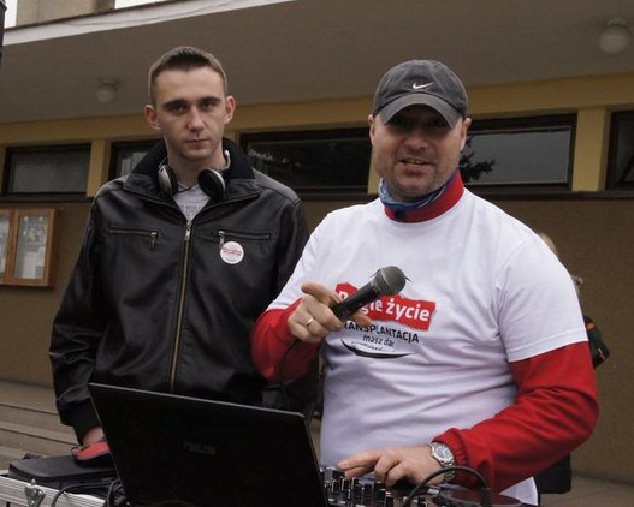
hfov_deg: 36.0
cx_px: 296
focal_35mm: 52
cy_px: 257
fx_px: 976
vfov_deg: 29.2
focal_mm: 30
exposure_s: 1/800
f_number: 11
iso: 3200
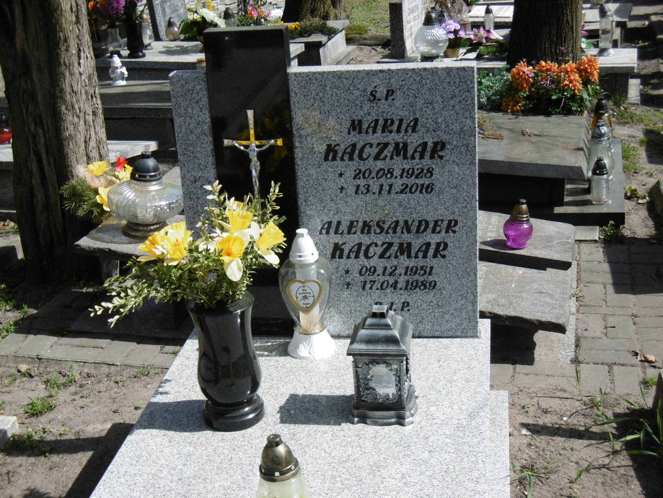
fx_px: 1130
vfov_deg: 24.8
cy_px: 249
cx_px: 332
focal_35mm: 59
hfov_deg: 32.7
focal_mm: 10.5
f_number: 4.2
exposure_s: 1/640
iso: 100
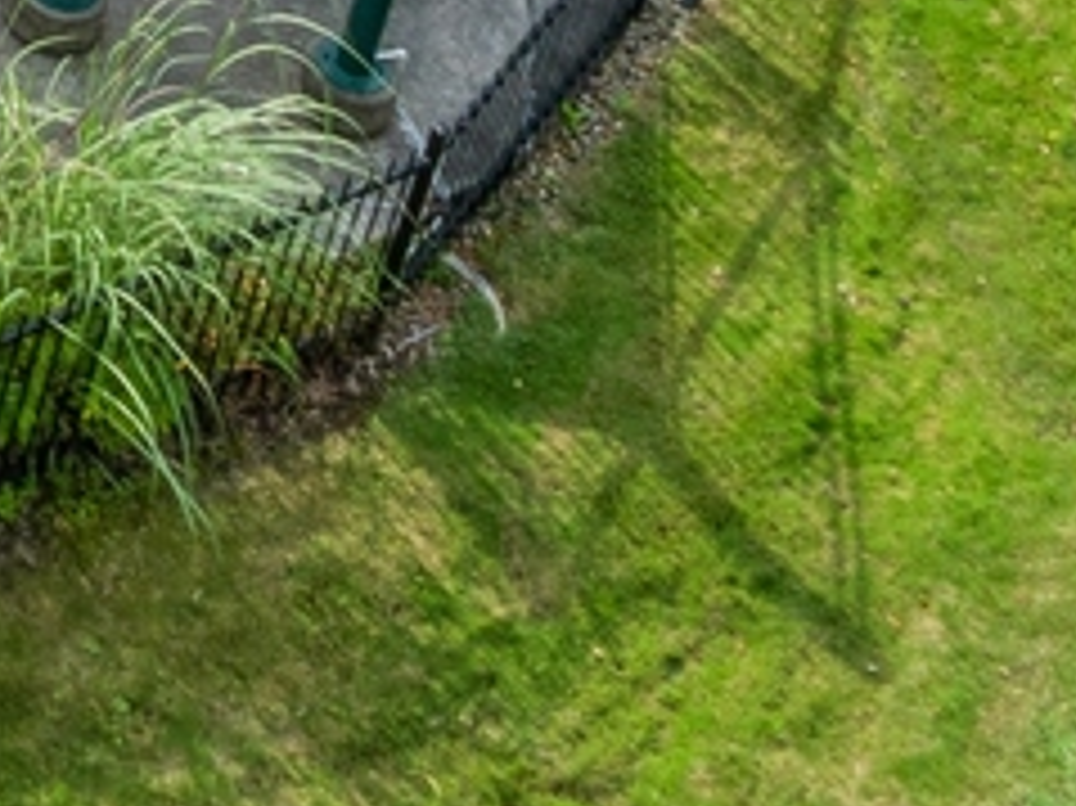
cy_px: -1585
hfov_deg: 11.3
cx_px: -1526
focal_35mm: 145
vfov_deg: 8.6
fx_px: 4505
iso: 100
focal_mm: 12.29
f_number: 11
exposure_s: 1/100
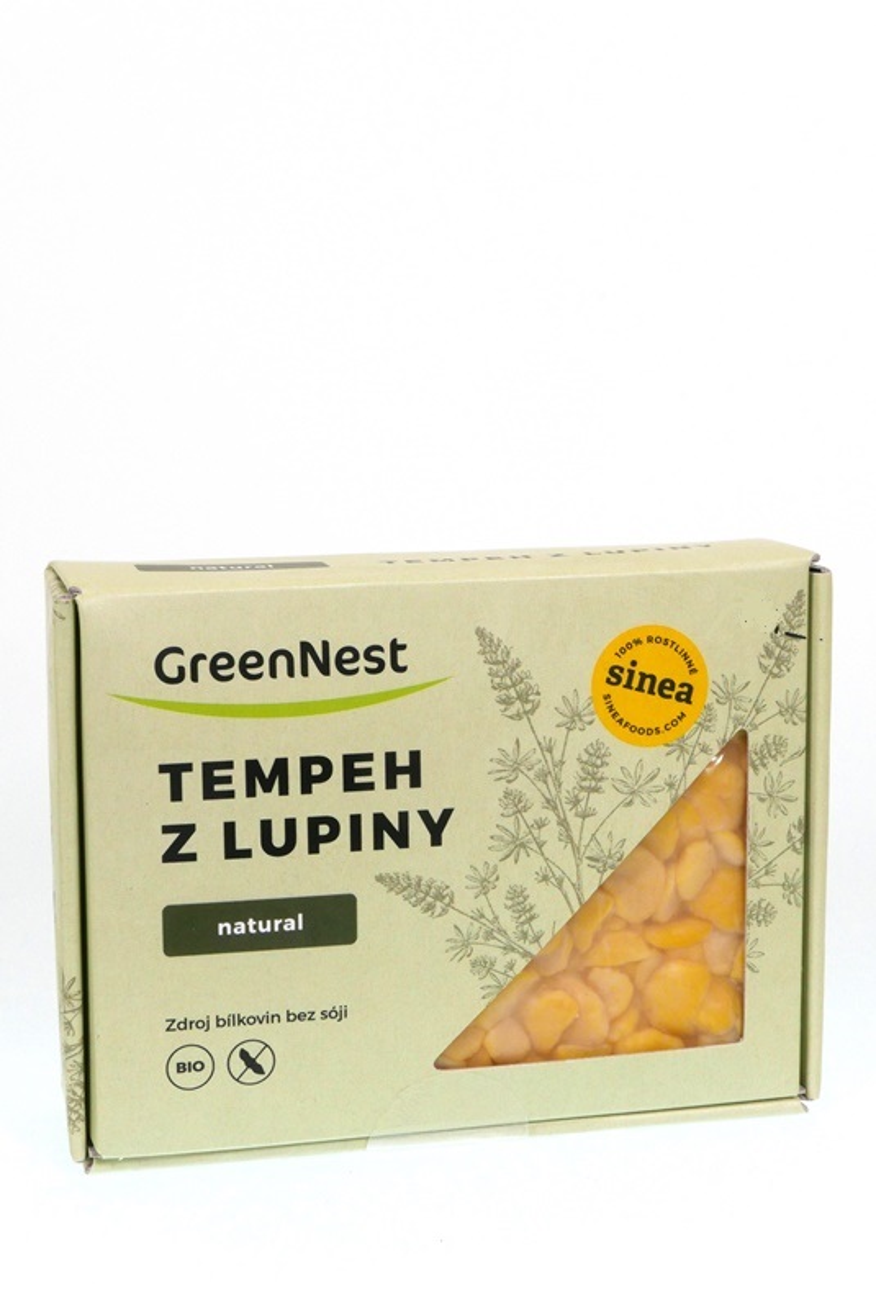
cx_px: 438
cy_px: 655
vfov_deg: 27.0
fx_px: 2731
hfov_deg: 18.2
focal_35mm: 75
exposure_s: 1/30
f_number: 16
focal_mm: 34
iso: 800
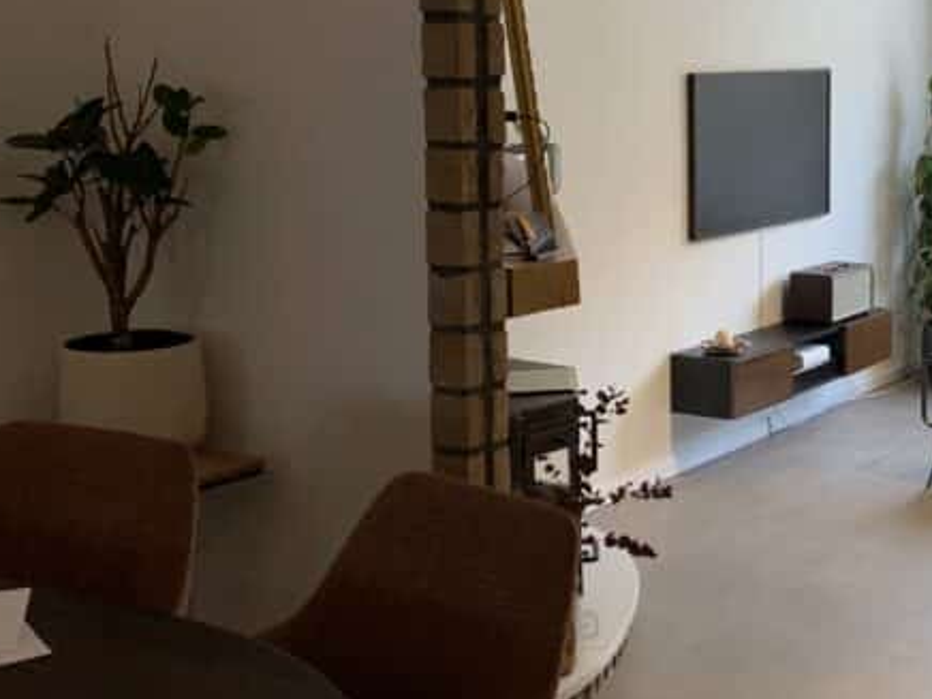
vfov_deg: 24.0
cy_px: 297
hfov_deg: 29.9
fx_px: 1642
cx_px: 889
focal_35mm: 61
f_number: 1.8
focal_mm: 4.25
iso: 100
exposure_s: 1/50
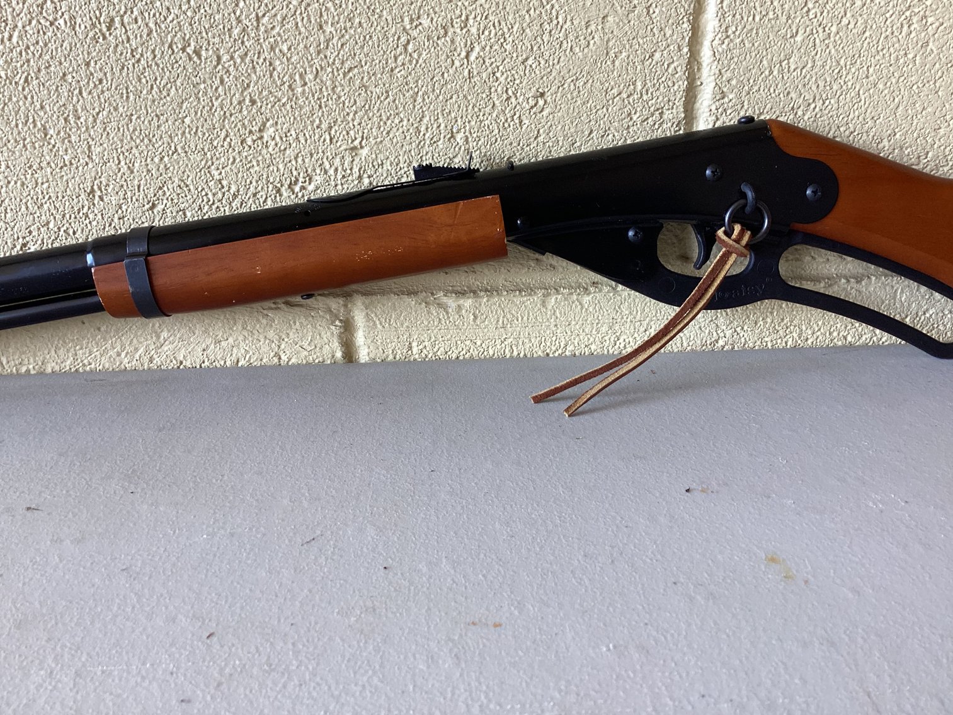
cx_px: 476
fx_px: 854
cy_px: 358
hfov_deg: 58.3
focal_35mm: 31
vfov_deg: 45.4
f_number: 2.4
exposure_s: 1/120
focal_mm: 3.3
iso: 40
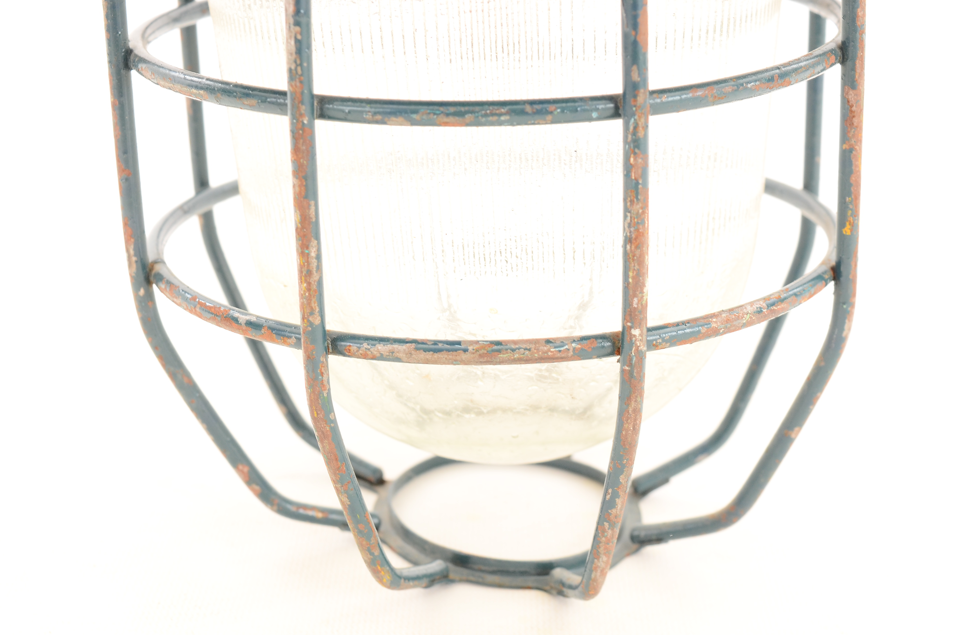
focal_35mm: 63
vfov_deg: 21.5
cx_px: 480
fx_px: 1675
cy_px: 318
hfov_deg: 32.0
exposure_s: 1/60
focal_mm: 42
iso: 320
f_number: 9
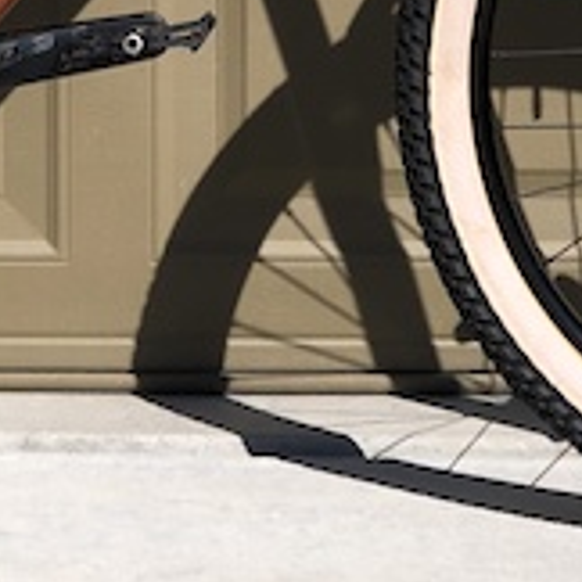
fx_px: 4736
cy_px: -287
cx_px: 86
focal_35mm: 249
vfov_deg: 6.9
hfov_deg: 7.0
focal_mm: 6.6
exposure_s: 1/917
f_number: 2.8
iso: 20
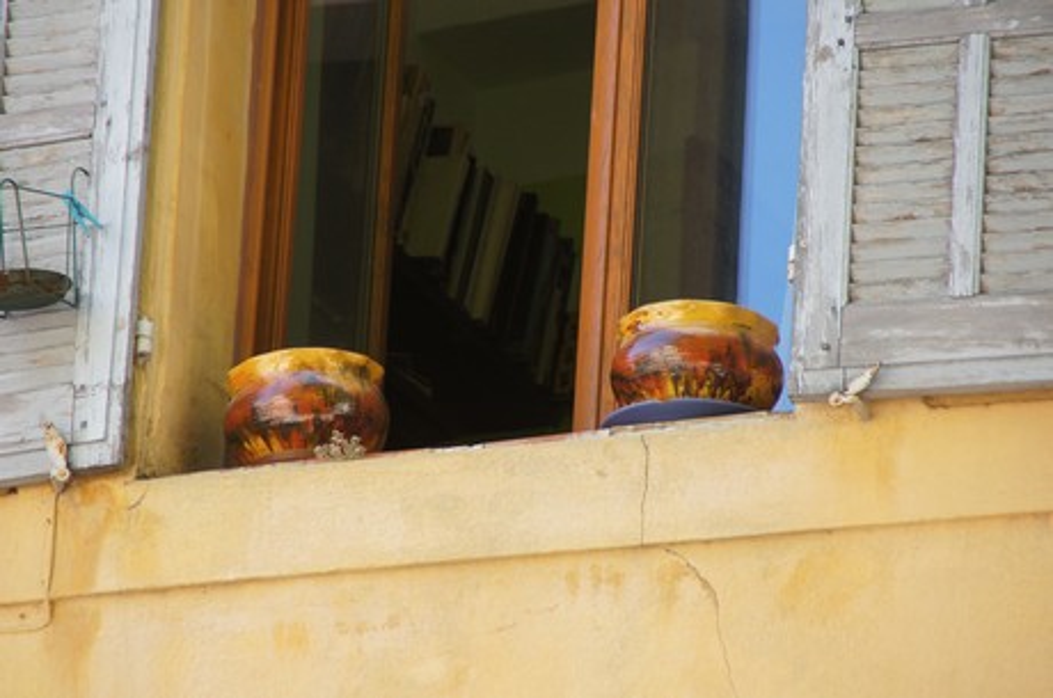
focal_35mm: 300
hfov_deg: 6.9
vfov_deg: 4.6
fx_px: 8760
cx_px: 526
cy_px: 349
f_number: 6.3
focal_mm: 200
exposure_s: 1/320
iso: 500
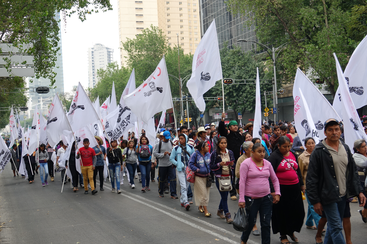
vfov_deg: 27.0
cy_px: 122
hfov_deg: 39.6
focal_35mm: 50
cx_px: 184
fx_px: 510
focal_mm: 18.21
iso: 100
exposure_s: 1/100
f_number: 3.2
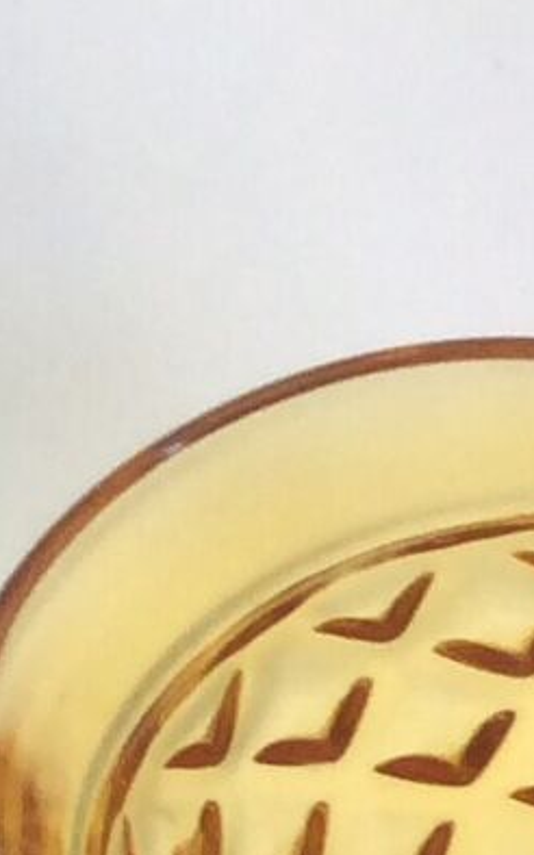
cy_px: 1441
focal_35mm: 223
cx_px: 2705
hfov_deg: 4.8
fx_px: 5196
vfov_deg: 9.1
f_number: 2.4
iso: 50
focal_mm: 3.3
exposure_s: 1/50
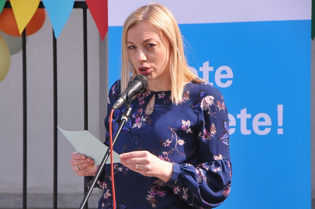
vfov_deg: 5.4
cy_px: 104
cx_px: 158
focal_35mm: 255
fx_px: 2228
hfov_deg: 8.1
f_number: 11
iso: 800
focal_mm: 170
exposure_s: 1/500
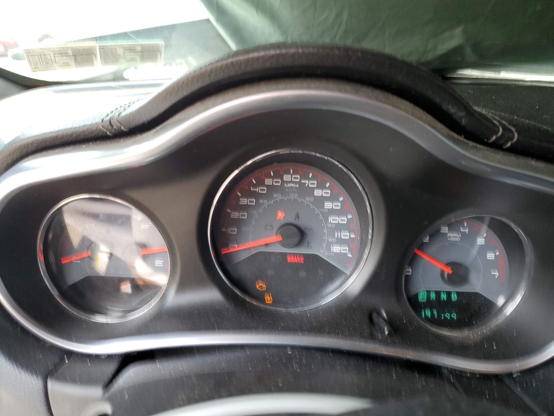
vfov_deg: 53.1
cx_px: 277
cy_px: 208
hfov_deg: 67.3
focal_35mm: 26
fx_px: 416
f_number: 1.5
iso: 59
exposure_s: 1/120
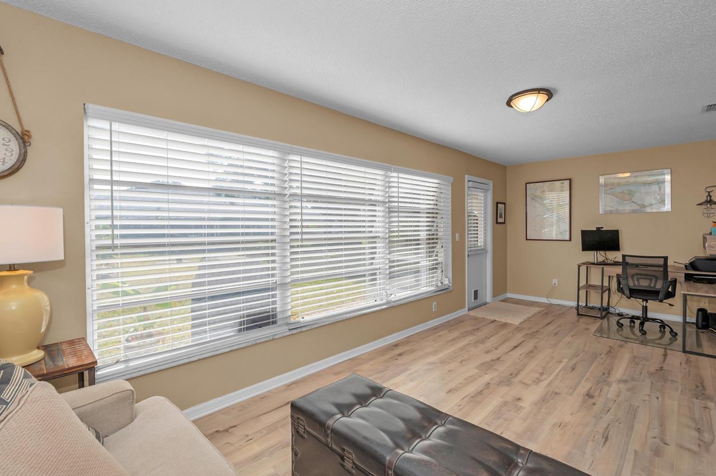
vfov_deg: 73.6
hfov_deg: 96.8
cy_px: 246
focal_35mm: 16
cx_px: 347
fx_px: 318
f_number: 8
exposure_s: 1/125
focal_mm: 14
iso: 320
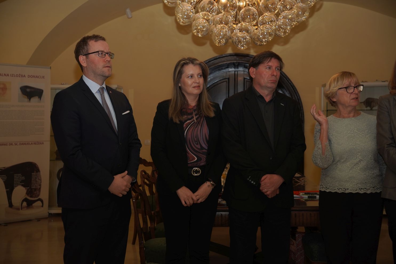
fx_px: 602
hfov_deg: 36.4
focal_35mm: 55
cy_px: 132
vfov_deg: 24.7
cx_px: 198
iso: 250
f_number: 4
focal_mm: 36.5
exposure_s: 1/250
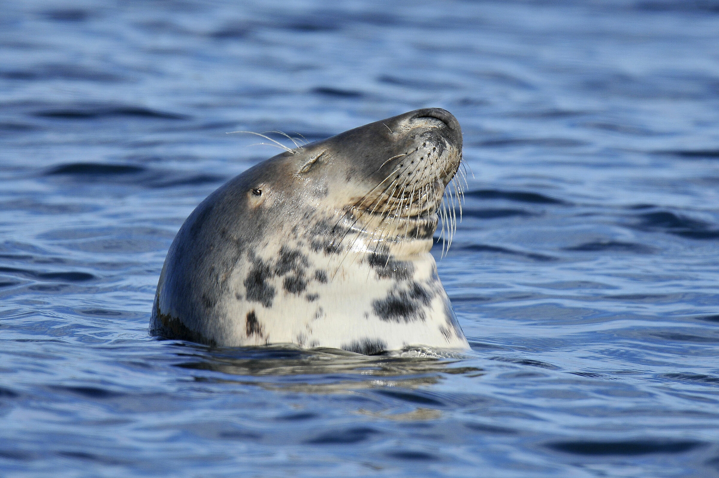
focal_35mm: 900
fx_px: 17953
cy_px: 239
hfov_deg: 2.3
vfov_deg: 1.5
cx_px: 360
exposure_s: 1/1250
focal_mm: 600
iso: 320
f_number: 7.1
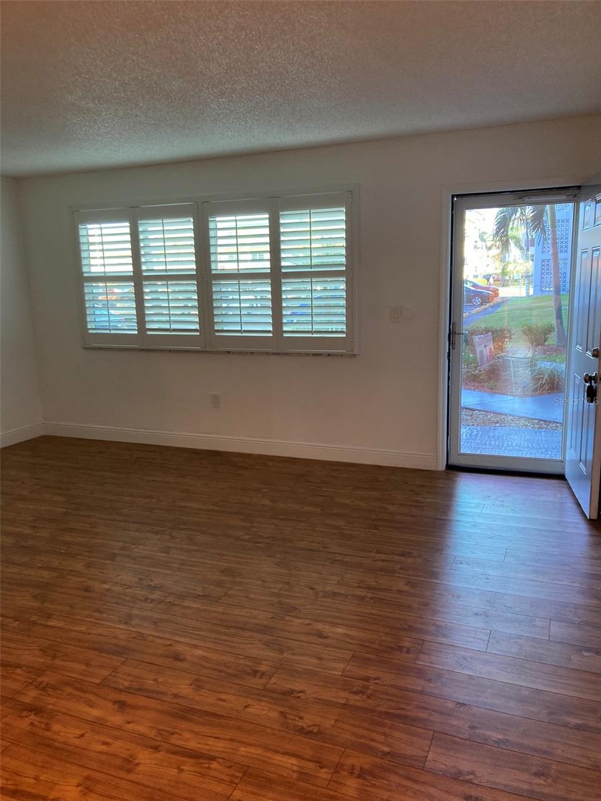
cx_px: 300
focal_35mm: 28
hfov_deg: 49.7
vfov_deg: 63.4
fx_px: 648
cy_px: 400
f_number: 1.8
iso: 200
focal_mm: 3.99
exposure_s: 1/60
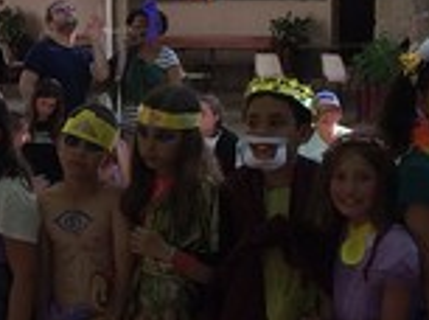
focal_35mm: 152
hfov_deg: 12.7
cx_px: -84
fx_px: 1879
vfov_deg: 9.7
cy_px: 267
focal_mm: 4.15
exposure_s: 1/357
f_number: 2.2
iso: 32
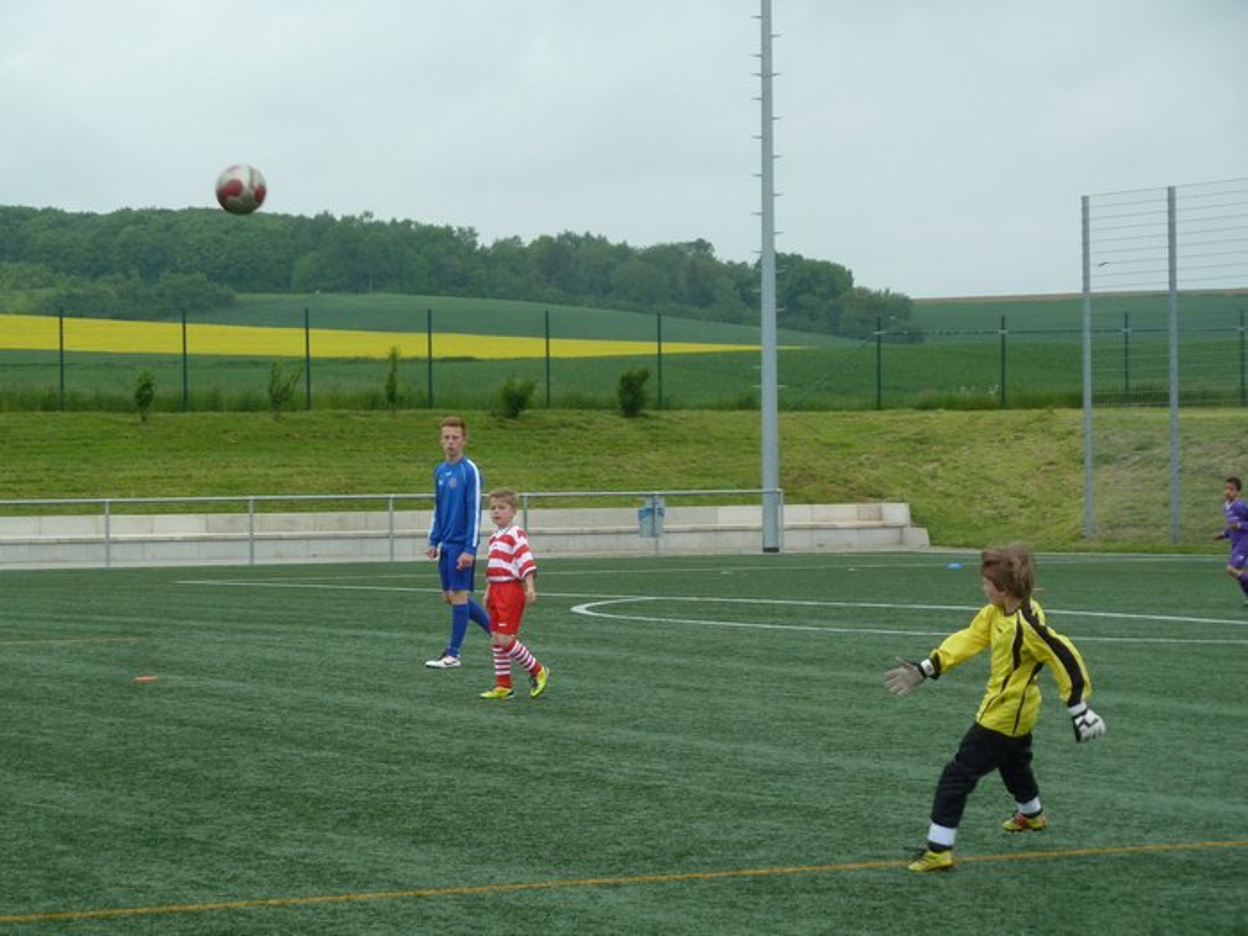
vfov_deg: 12.5
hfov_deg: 16.6
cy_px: 468
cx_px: 624
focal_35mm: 119
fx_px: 4290
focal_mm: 19.5
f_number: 4.4
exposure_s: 1/400
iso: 160
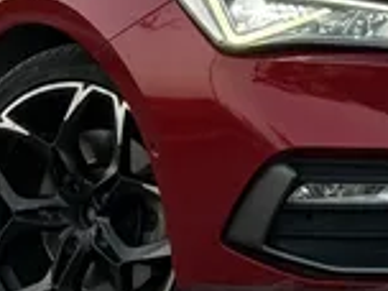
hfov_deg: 9.8
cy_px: -153
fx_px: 2264
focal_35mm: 202
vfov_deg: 7.2
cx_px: 242
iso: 200
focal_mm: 6.76
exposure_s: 1/198
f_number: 1.78
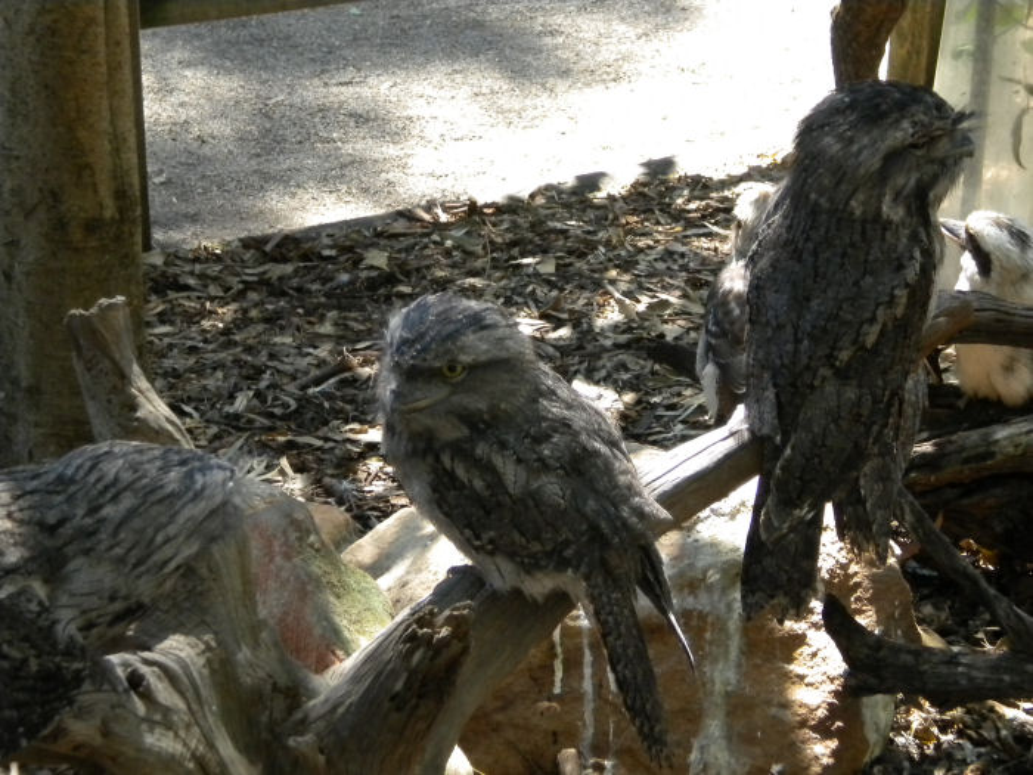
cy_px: 388
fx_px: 3133
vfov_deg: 14.1
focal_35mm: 105
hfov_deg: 18.7
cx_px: 516
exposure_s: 1/164
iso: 486
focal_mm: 18.9
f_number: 5.9
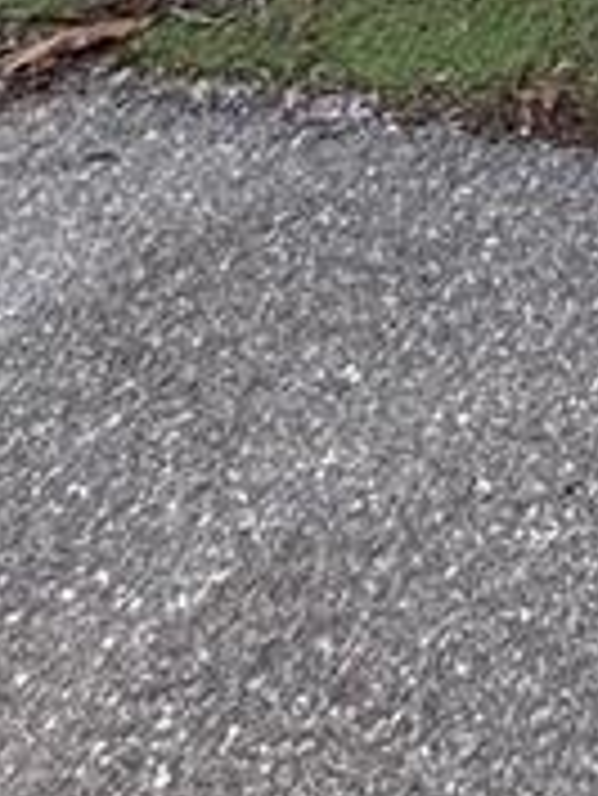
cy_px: -1480
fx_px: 2186
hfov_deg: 12.4
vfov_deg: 12.1
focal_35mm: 95
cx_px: 1430
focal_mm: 2.22
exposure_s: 1/200
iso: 40
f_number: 2.2
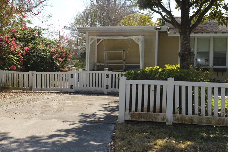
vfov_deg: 23.3
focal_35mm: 58
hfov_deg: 33.8
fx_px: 367
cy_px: 78
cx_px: 56
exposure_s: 1/200
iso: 100
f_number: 7.1
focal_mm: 20
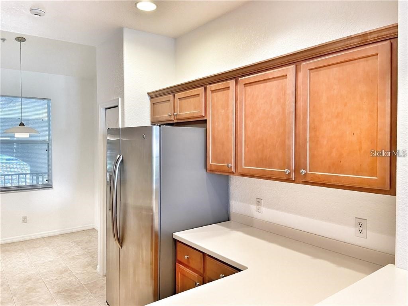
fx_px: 306
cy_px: 153
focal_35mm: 26
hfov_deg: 67.3
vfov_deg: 53.1
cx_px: 204
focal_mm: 4.25
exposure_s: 1/60
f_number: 1.8
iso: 100
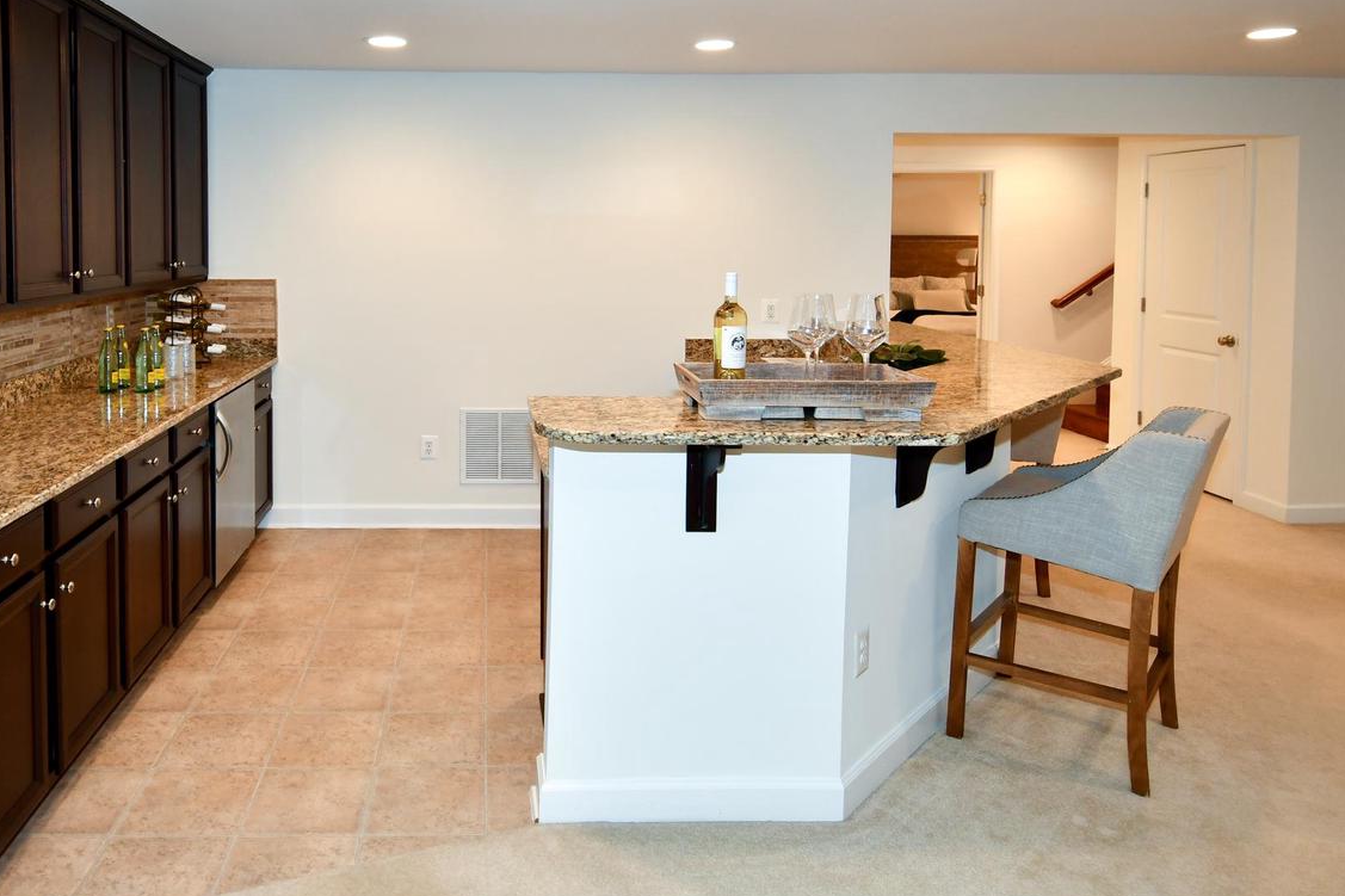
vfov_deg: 54.5
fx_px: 859
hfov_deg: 74.5
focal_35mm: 23
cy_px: 340
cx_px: 488
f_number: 4
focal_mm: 12
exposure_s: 1/60
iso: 500
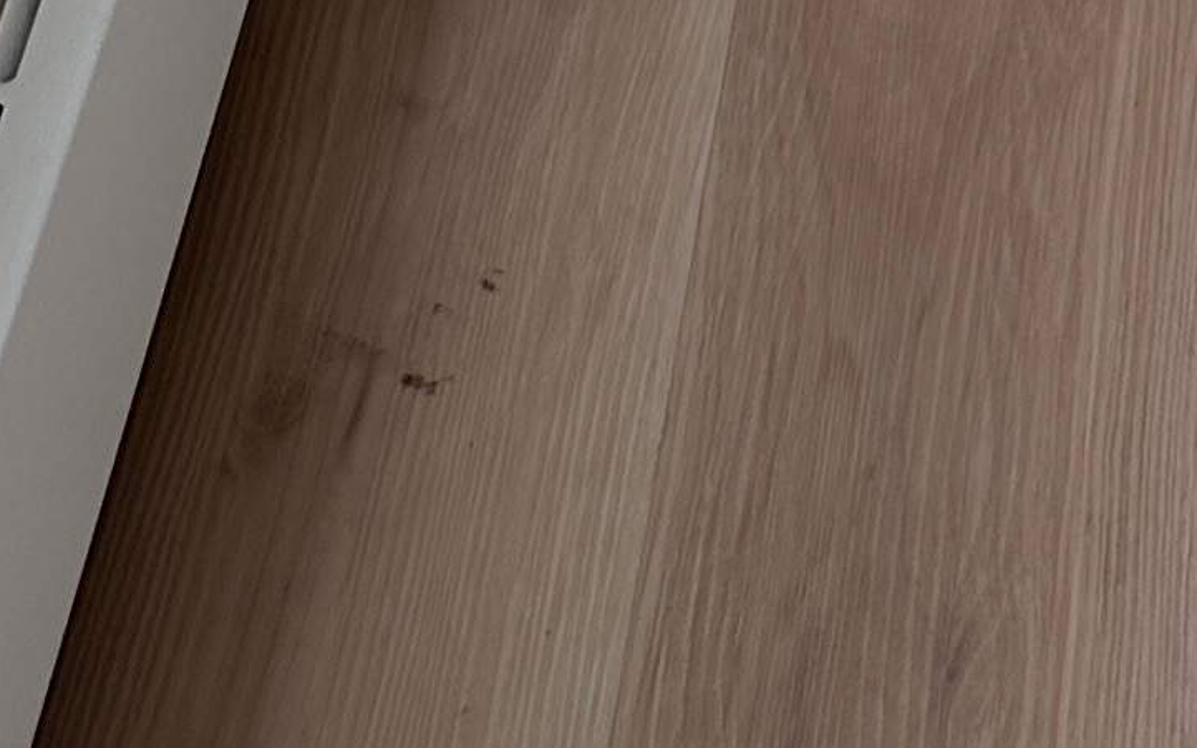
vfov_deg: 7.8
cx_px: 1774
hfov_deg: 13.9
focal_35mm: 142
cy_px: -1596
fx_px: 4632
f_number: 1.78
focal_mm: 6.86
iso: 80
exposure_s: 1/290
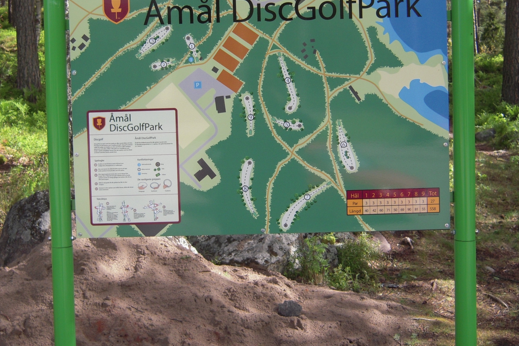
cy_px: 140
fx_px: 764
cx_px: 248
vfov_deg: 25.5
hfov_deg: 37.5
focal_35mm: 53
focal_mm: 6.5
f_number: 3
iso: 100
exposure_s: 1/400
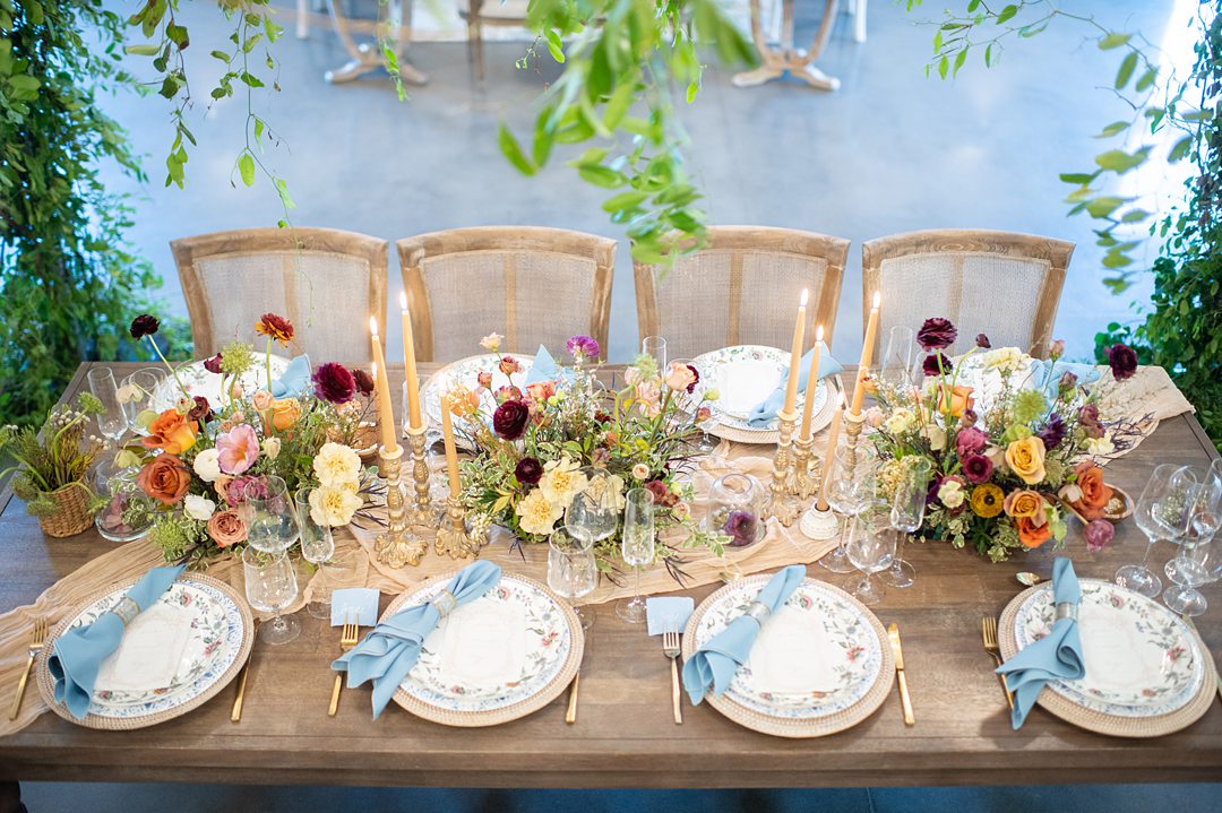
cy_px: 406
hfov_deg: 54.5
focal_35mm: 35
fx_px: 1187
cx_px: 611
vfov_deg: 37.8
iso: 1600
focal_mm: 35
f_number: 1.8
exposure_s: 1/200
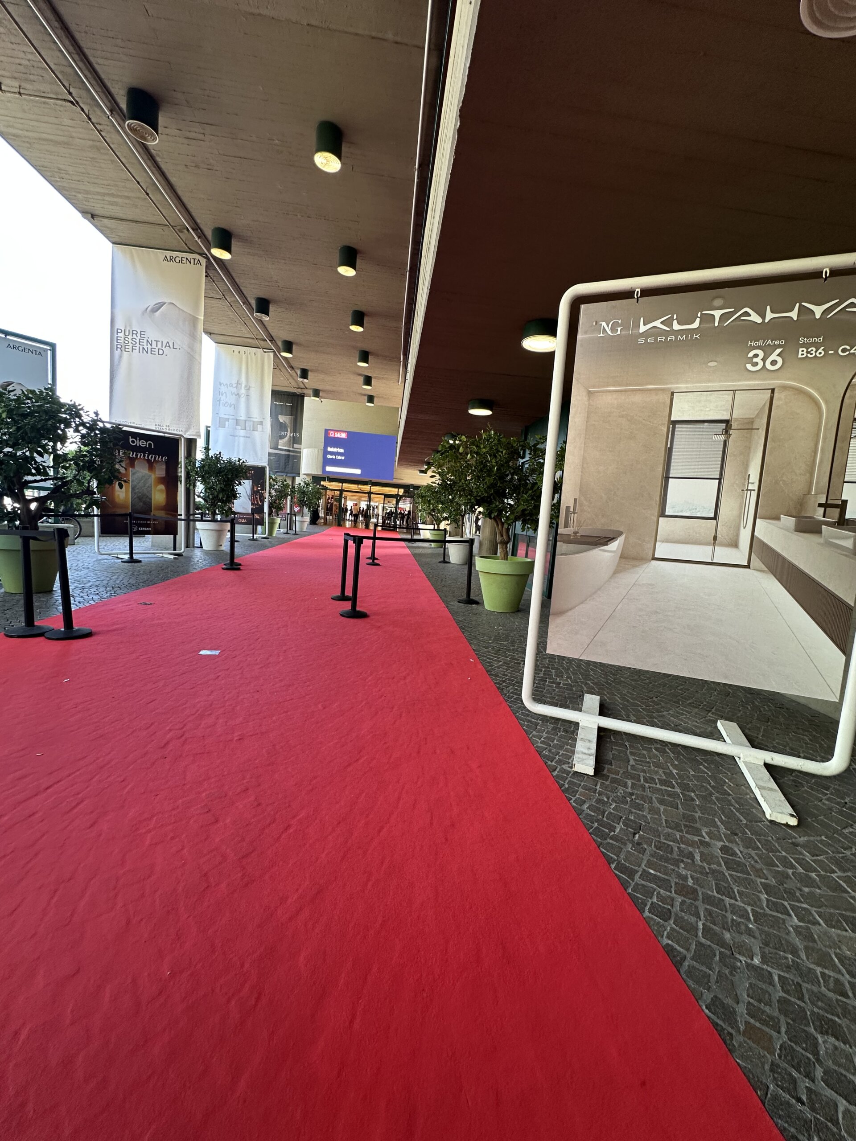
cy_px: 570
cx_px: 428
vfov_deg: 102.1
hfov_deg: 85.7
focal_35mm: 14
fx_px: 462
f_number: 2.2
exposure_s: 1/99
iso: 125
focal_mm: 2.22
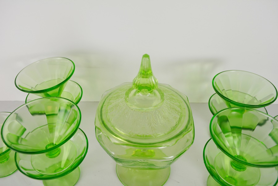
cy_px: 93
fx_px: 232
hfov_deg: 61.9
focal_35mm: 30
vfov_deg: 43.6
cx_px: 139
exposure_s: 1/125
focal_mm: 20
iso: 280
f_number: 5.6
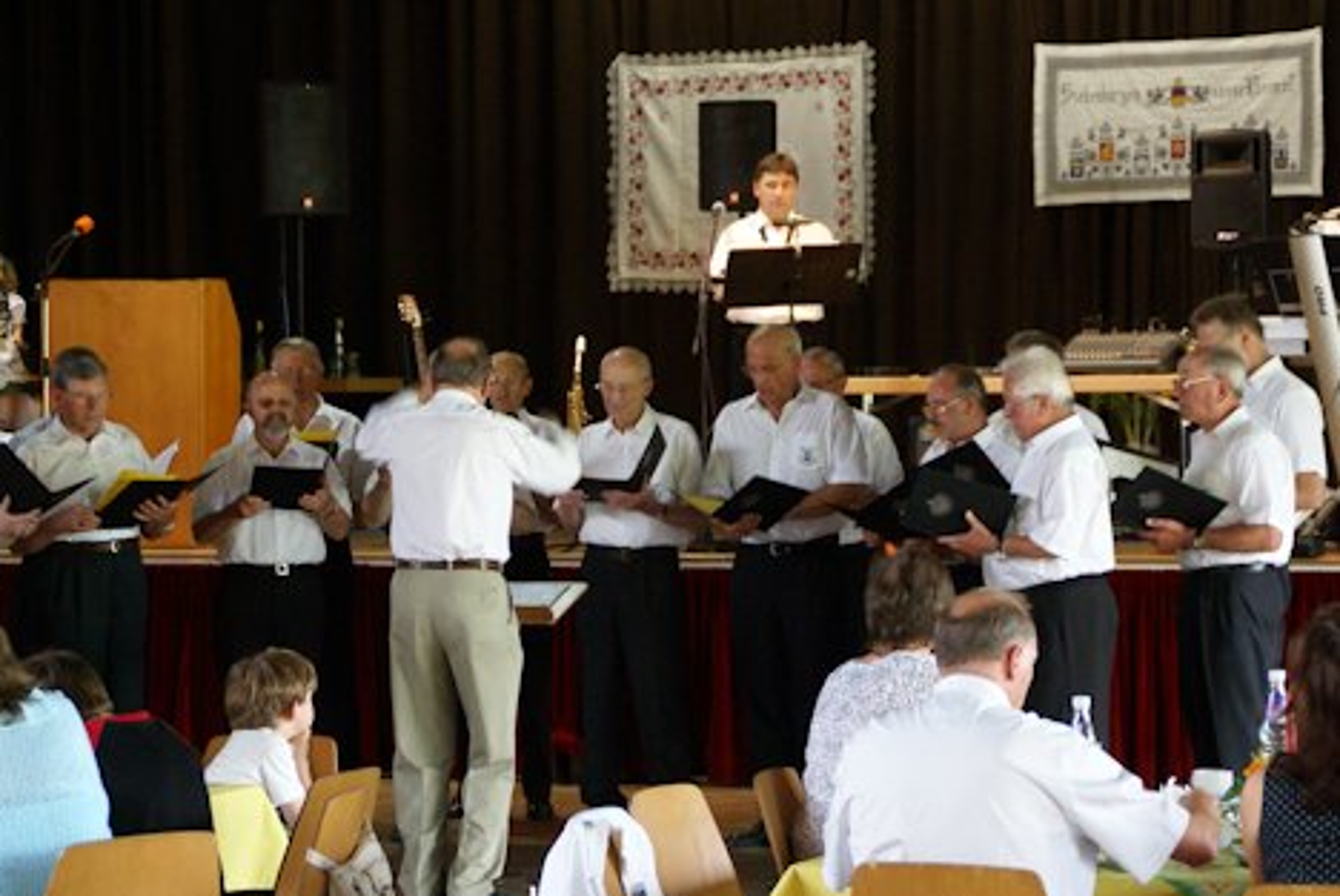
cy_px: 406
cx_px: 576
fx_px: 4582
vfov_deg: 11.2
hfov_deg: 16.6
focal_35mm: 123
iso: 400
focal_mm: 60
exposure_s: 1/30
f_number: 5
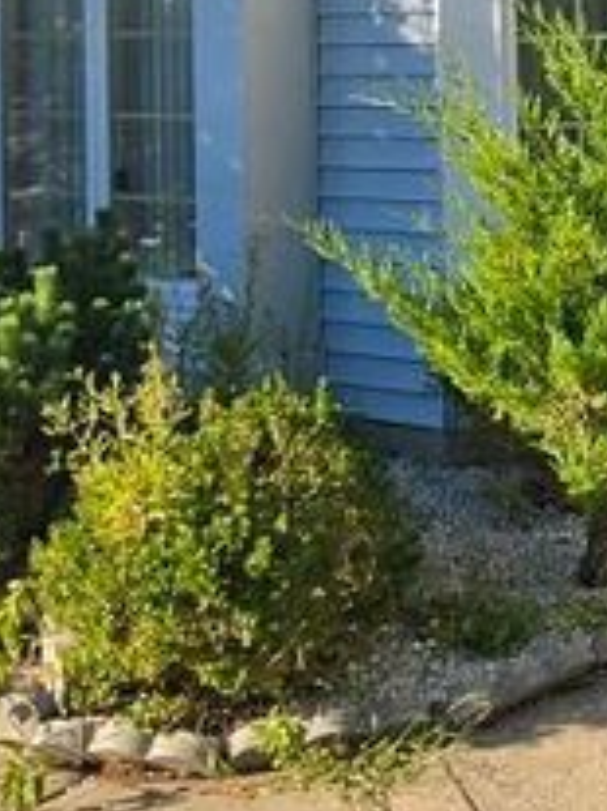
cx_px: 764
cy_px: -61
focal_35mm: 74
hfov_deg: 18.6
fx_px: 1732
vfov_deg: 24.7
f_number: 1.8
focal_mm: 5.4
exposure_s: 1/1461
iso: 25
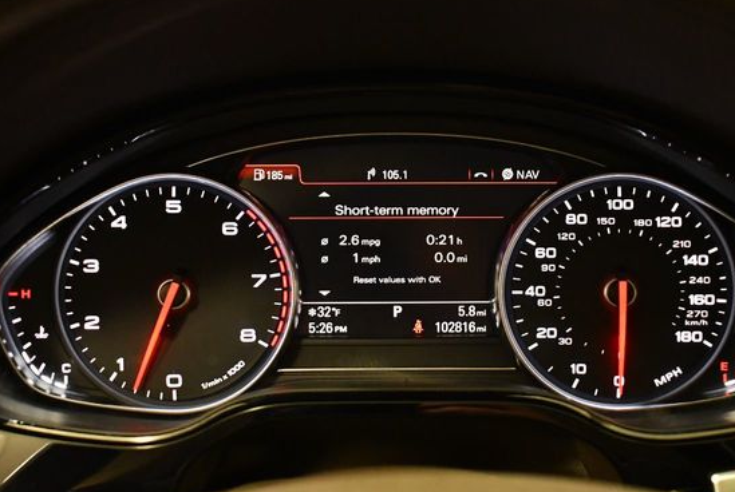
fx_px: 859
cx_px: 382
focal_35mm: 42
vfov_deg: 32.0
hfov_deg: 46.3
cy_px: 277
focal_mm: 18
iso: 3200
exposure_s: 1/60
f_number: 3.5
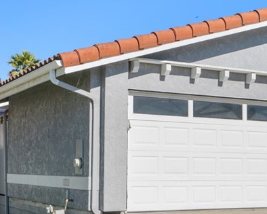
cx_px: 262
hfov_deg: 23.5
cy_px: 106
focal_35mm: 78
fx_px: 616
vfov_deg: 19.7
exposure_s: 1/2000
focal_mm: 32
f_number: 8
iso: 1000
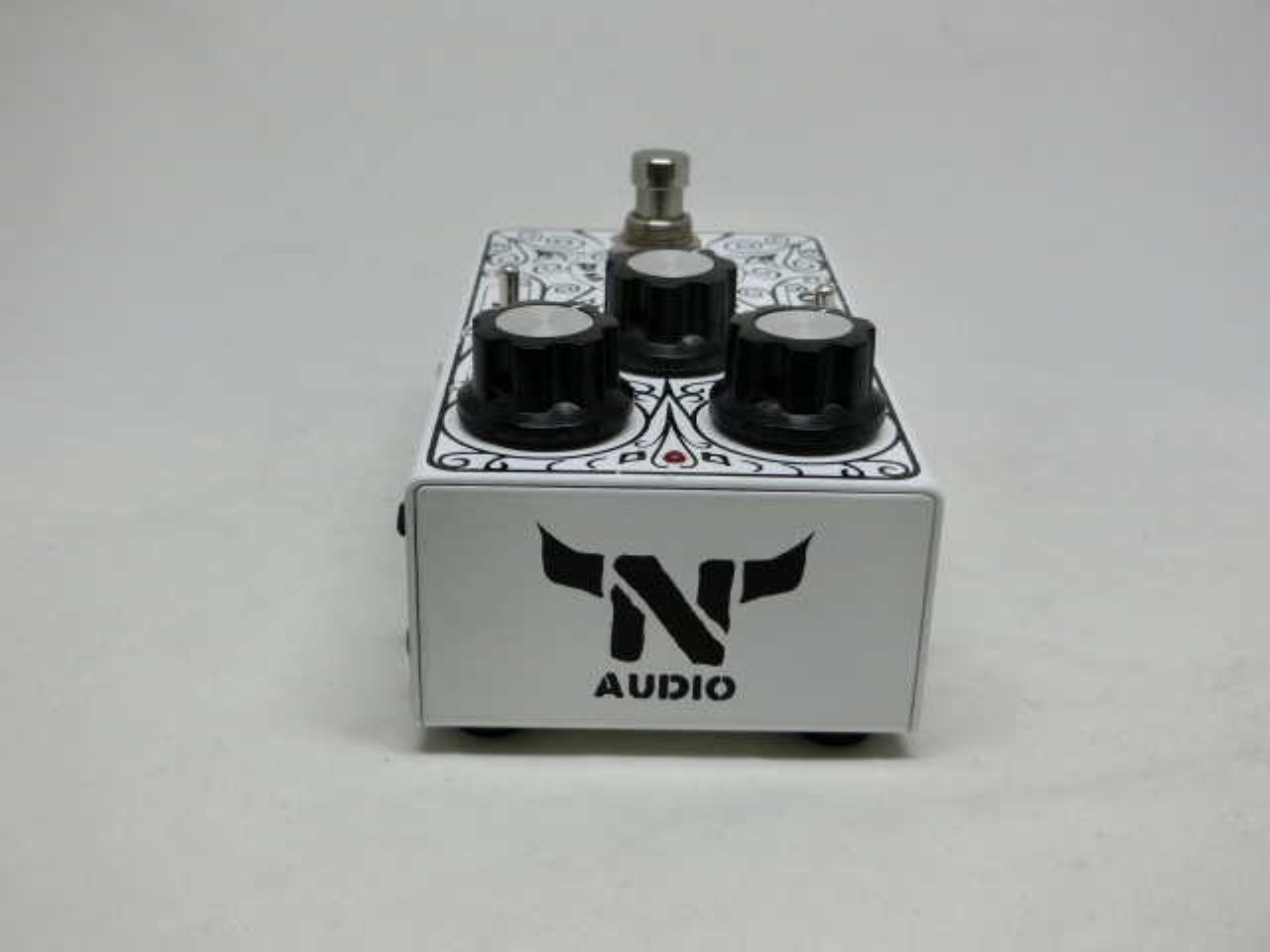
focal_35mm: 45
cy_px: 476
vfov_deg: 32.2
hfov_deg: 42.1
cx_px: 635
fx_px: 1651
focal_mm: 8
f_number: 4.4
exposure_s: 1/125
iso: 100
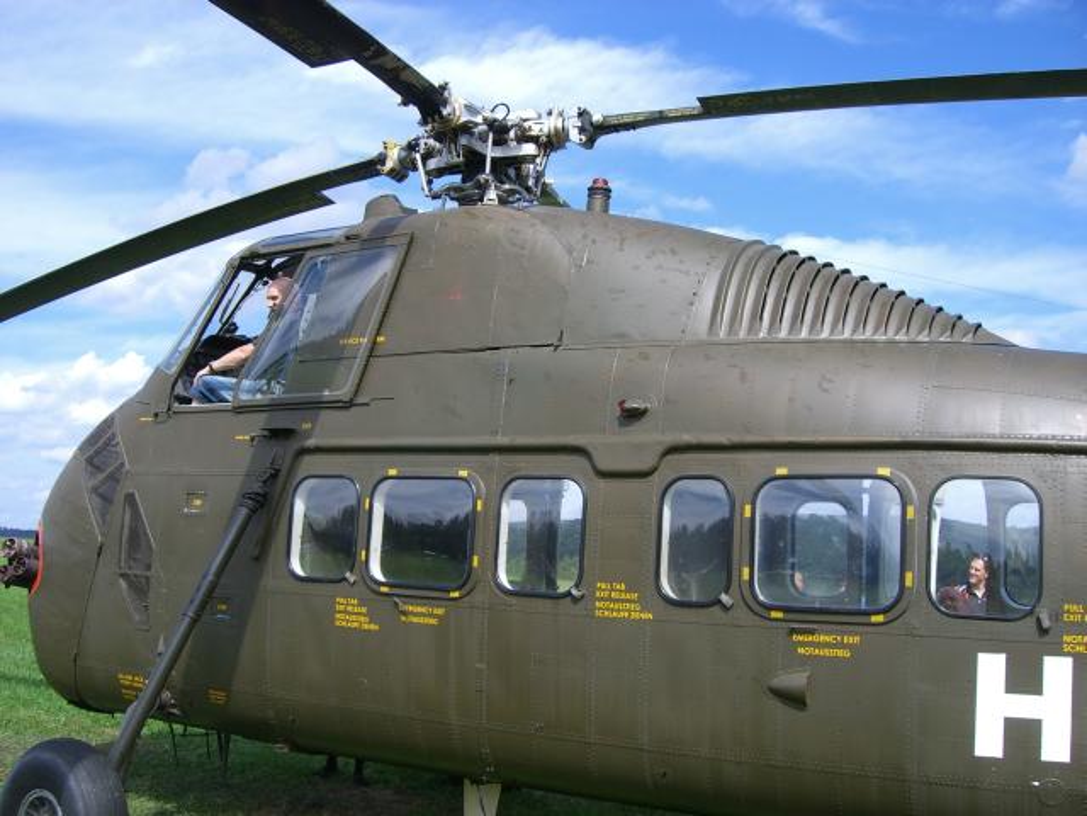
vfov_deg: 37.7
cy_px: 408
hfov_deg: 49.0
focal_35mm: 38
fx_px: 1193
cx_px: 544
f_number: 4.3
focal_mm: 6.2
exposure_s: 1/400
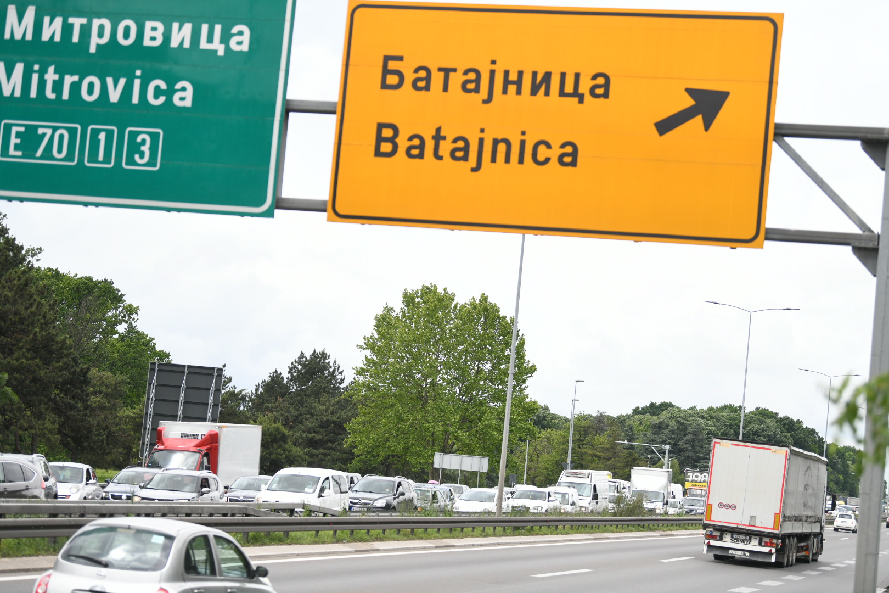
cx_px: 444
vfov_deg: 16.1
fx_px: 2099
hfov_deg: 23.9
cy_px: 296
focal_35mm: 85
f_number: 2.8
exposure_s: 1/8000
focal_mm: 85
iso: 800
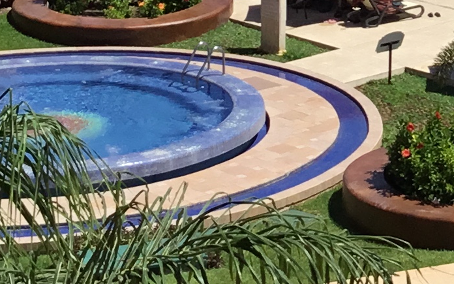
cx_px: 614
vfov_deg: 8.4
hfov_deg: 13.1
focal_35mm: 154
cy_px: -116
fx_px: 1905
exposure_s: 1/1773
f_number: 2.4
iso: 25
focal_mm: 3.3
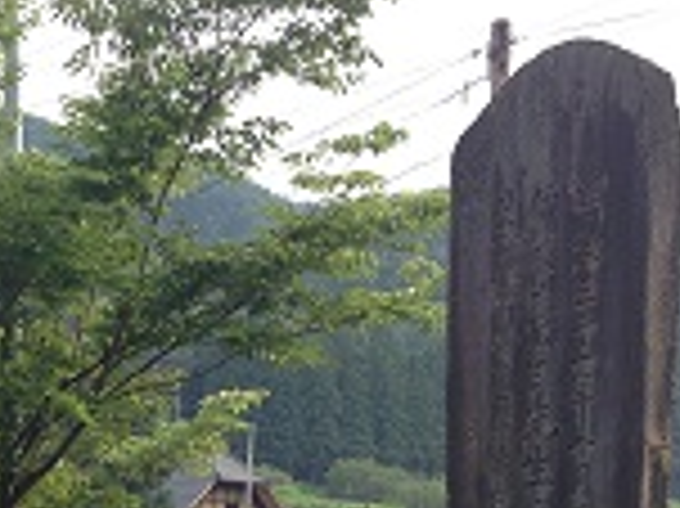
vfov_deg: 13.2
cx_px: 225
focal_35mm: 107
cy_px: 701
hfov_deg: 18.3
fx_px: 2100
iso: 50
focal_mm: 4.13
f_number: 2.4
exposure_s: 1/493
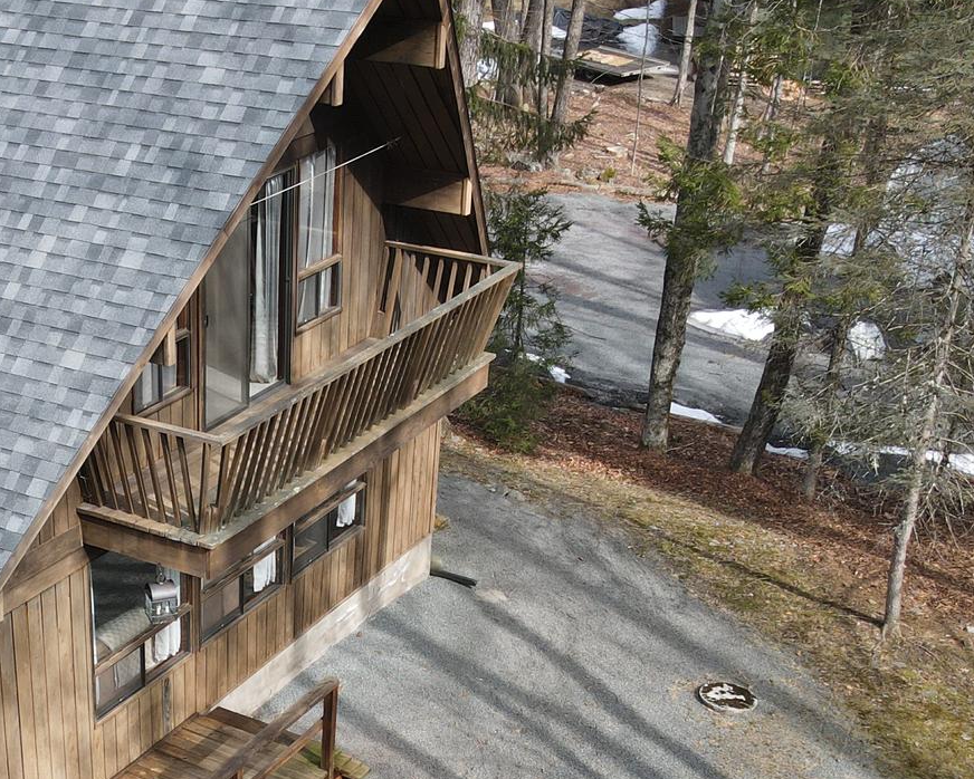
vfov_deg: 26.8
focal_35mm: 55
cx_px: 226
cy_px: 686
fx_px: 1586
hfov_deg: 33.4
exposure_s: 1/180
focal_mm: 4.5
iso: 100
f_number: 2.8
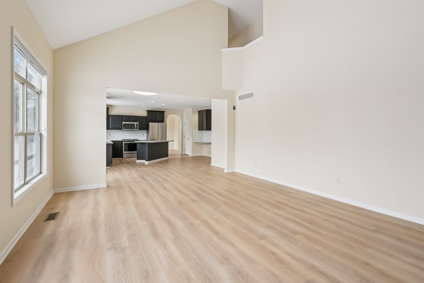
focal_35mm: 17
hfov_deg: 93.1
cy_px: 136
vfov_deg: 70.4
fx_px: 200
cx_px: 230
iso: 500
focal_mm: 14
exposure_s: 1/250
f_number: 8
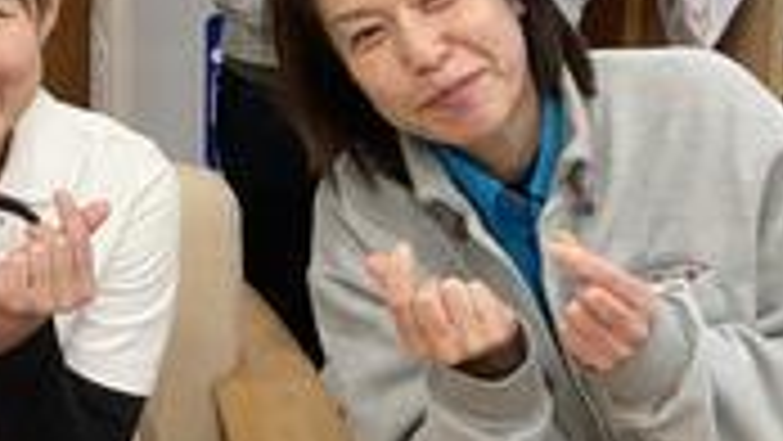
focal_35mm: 105
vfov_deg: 11.0
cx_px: -126
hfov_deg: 19.3
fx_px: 2181
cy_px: -248
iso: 160
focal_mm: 3.99
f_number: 1.8
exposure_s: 1/60
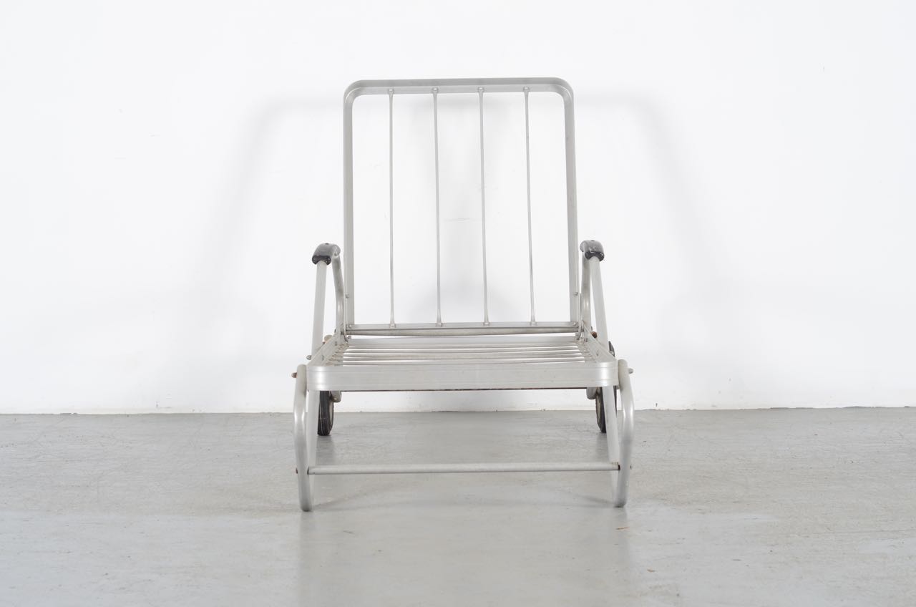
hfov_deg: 27.0
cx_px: 458
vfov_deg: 18.1
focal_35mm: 75
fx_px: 1905
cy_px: 304
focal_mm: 50
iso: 100
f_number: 5.6
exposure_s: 1/125
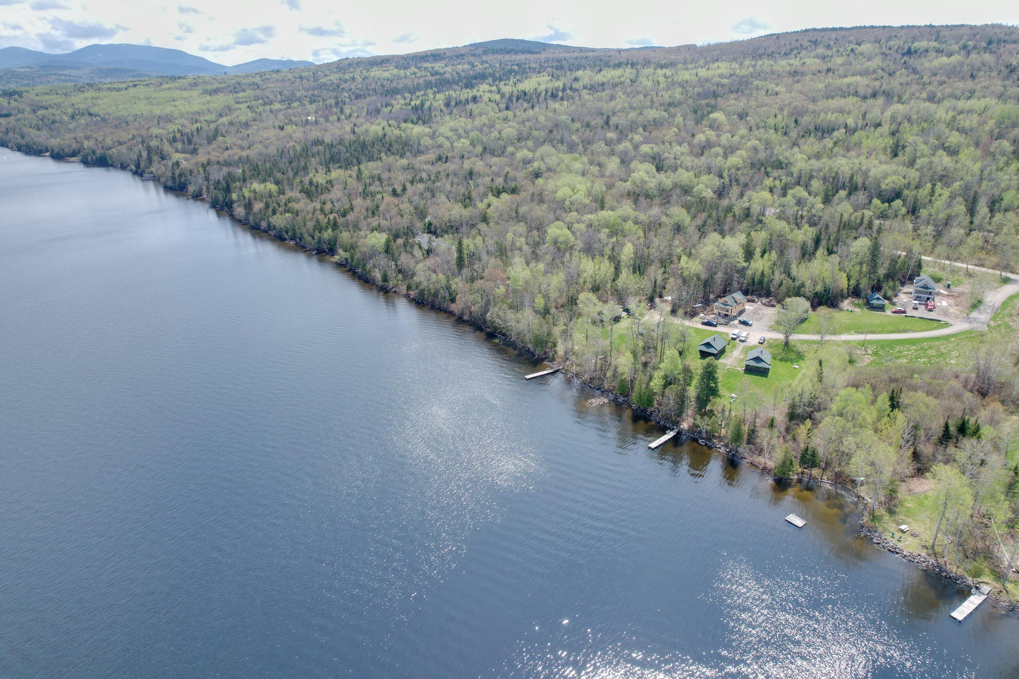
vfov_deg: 57.2
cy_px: 340
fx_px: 623
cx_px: 510
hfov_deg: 78.6
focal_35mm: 22
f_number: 2.8
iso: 100
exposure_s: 1/1000
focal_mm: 8.38
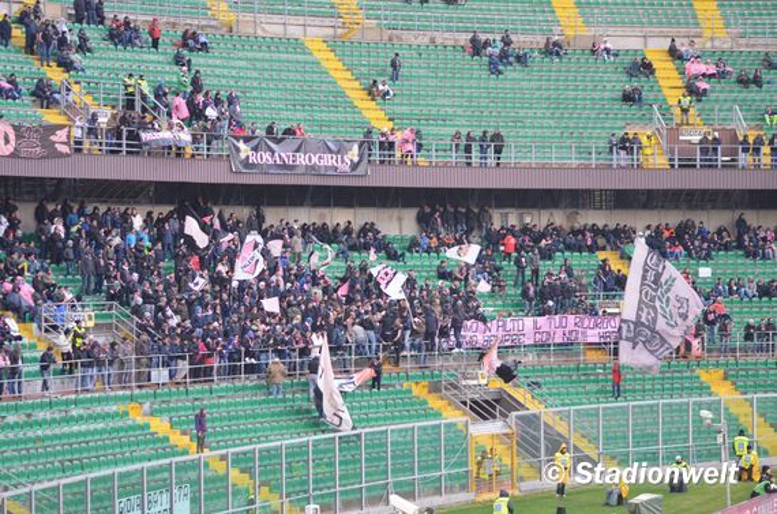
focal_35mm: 105
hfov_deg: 19.5
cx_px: 388
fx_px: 2261
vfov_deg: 13.0
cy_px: 257
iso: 800
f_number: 4
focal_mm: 70
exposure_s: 1/200
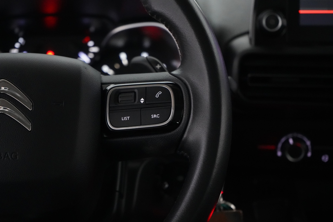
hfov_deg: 28.8
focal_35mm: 70
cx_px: 166
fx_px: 647
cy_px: 111
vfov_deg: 19.5
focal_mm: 70
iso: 12800
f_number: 5.6
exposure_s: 1/80
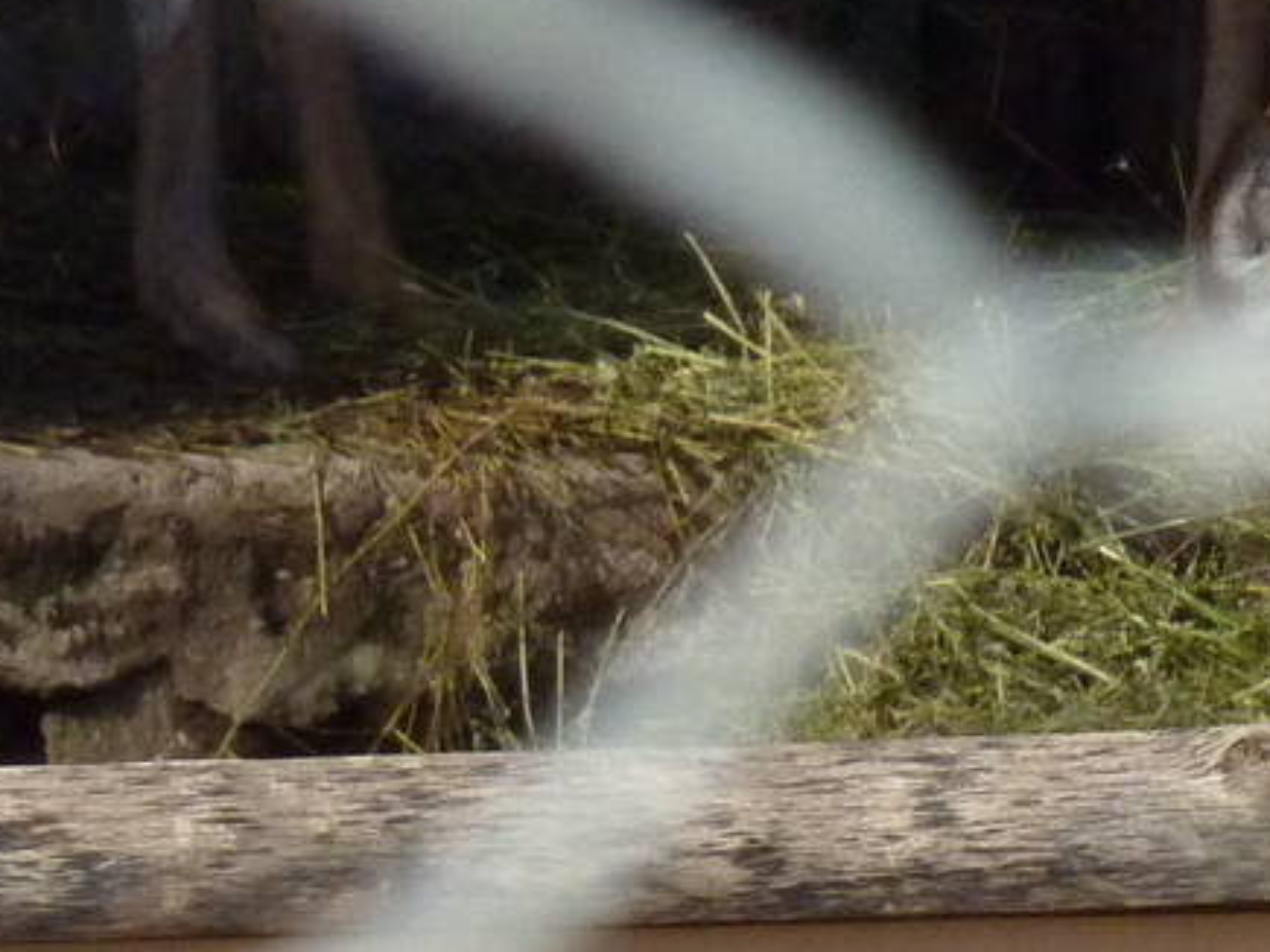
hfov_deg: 1.9
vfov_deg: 1.5
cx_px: 1031
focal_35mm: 1022
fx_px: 37485
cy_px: 1007
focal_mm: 45.7
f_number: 4.8
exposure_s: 1/1000
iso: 320
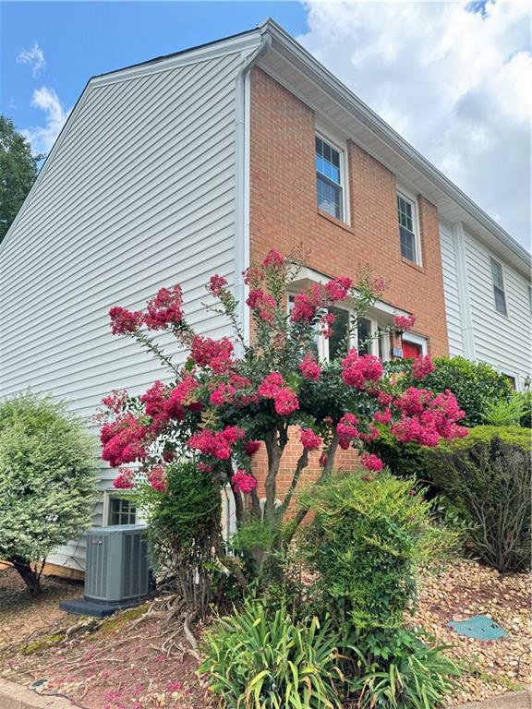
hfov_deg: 56.8
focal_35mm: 24
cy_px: 354
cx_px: 266
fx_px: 492
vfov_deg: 71.6
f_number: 1.78
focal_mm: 6.76
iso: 80
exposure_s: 1/588
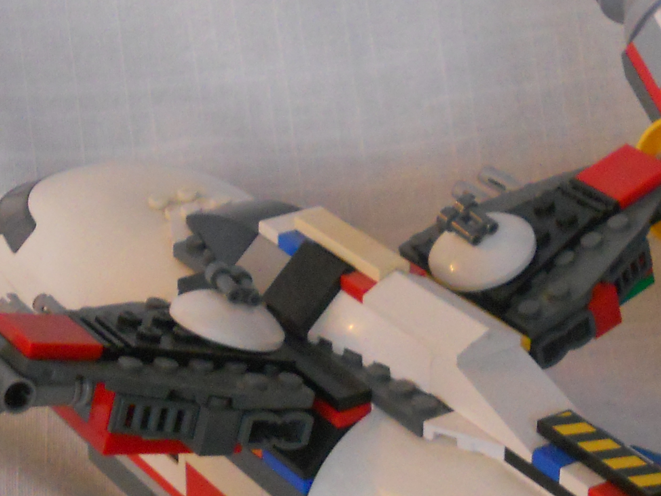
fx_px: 2120
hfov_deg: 17.7
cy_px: 367
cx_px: 366
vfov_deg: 13.3
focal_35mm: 111
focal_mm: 6.9
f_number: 3.9
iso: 400
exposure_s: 1/5
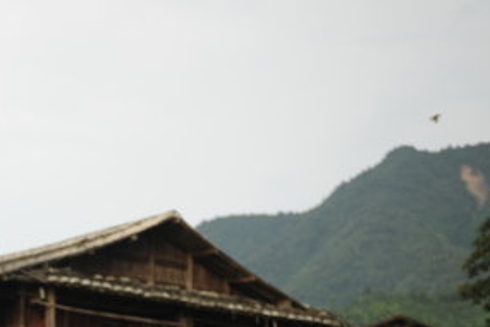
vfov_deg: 11.2
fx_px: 1647
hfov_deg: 16.6
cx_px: 22
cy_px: 368
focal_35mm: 121
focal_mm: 50
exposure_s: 1/200
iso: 100
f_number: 2.8
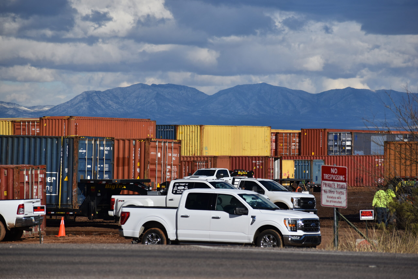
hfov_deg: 8.3
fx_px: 2874
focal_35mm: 248
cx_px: 209
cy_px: 140
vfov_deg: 5.6
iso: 200
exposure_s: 1/1600
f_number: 7.1
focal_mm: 165
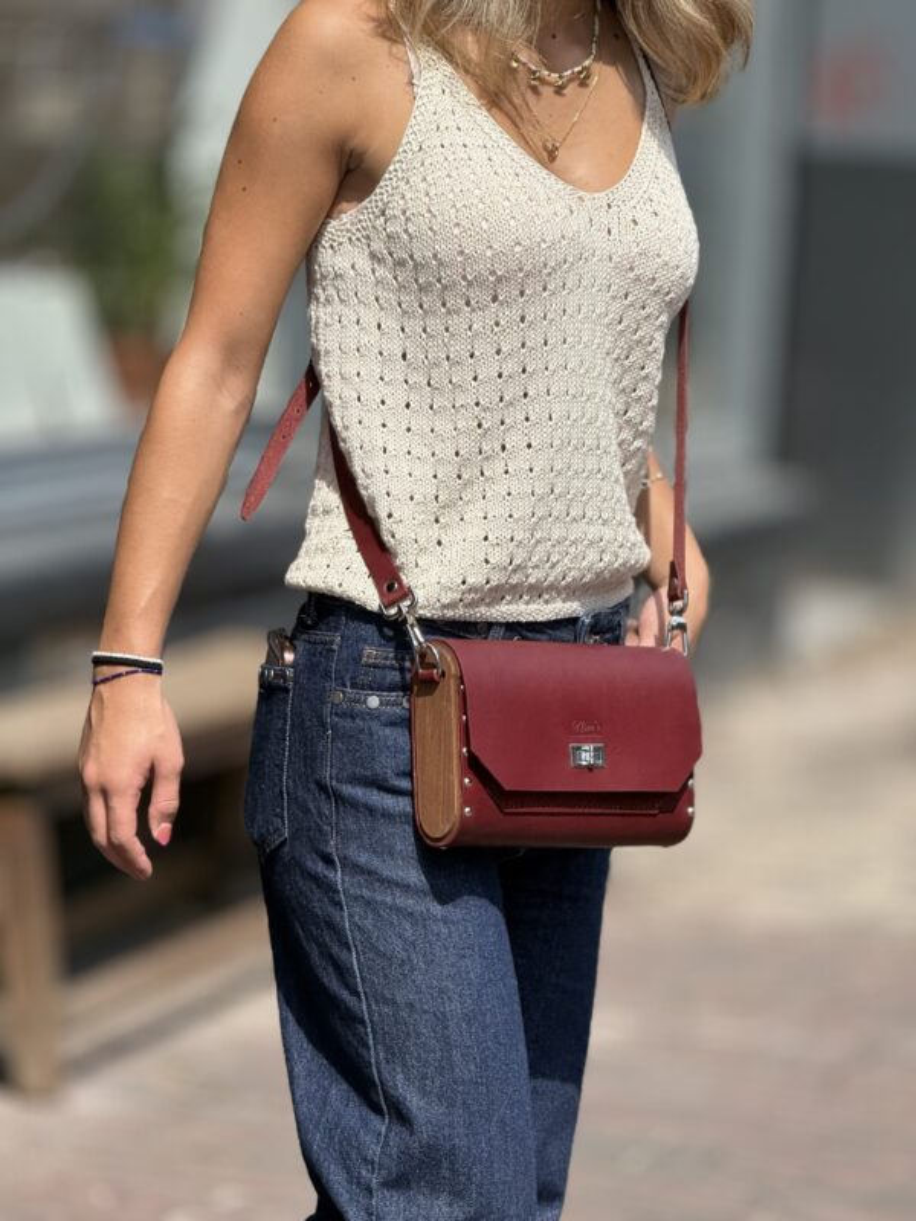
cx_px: 458
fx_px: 4234
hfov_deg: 12.3
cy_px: 610
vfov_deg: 16.4
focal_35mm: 120
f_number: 2.8
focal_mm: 15.66
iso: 50
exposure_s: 1/850
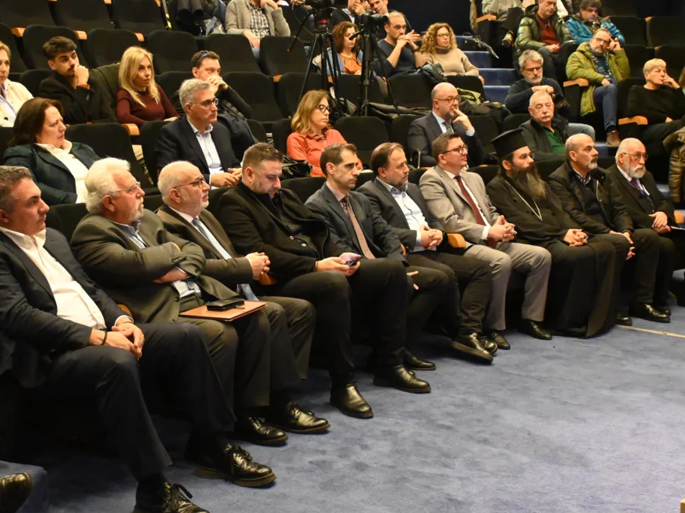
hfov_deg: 38.9
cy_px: 258
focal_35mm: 49
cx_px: 333
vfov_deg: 29.7
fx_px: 970
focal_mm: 30
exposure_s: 1/60
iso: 10000
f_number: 4.8
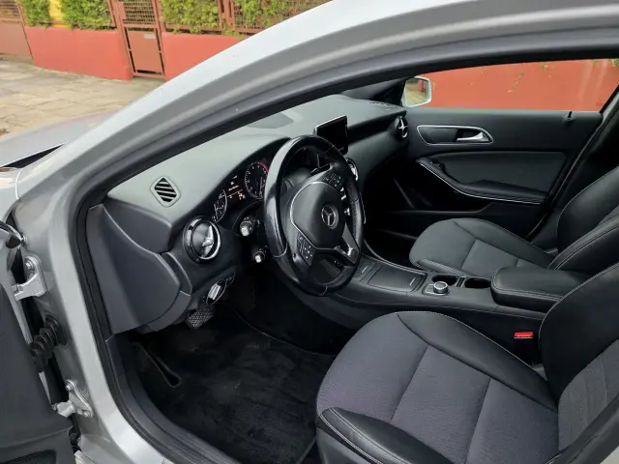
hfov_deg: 73.9
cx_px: 310
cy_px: 232
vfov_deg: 58.9
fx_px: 411
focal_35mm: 23
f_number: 1.7
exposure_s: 1/100
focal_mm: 6.3
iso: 320
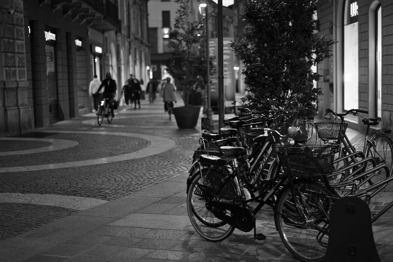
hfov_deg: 36.2
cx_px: 196
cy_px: 131
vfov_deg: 24.6
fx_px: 600
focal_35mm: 55
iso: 400
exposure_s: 1/125
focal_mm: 55
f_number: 1.8
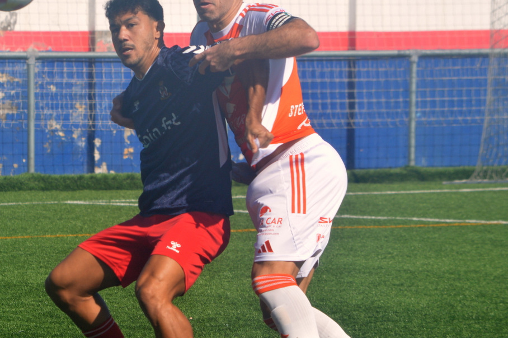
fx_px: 5765
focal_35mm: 409
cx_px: 133
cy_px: 217
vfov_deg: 3.4
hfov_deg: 5.0
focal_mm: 165
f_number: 13
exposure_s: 1/500
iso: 200
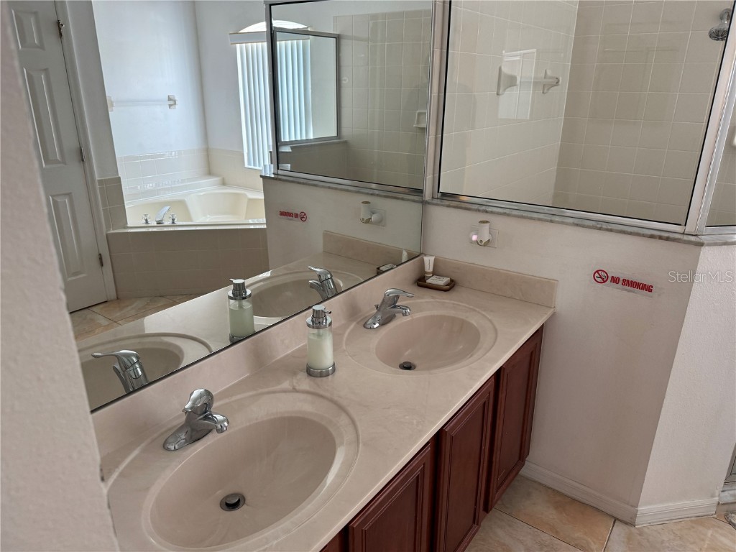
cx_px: 368
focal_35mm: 24
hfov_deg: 71.6
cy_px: 276
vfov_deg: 56.8
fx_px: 510
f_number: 1.78
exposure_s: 1/95
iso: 200
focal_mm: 6.76
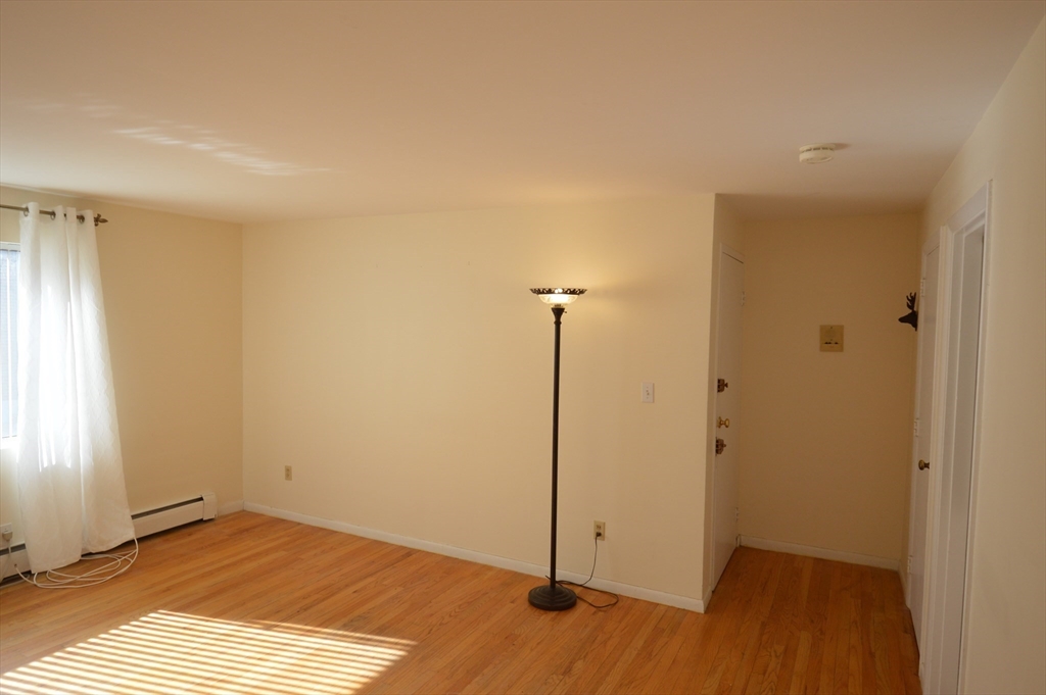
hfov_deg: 81.2
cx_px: 523
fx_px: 610
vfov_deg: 59.4
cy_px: 348
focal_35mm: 21
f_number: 5.6
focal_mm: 14
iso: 400
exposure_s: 1/100
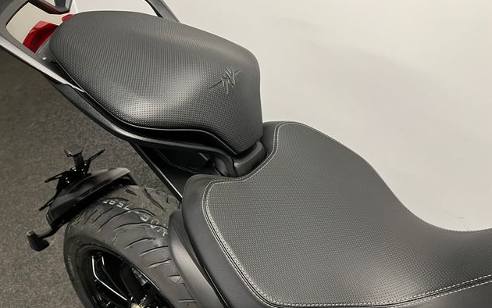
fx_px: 376
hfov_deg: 66.5
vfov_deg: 44.5
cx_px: 248
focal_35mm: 28
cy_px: 134
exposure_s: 1/50
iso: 100
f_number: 1.6
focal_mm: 5.1
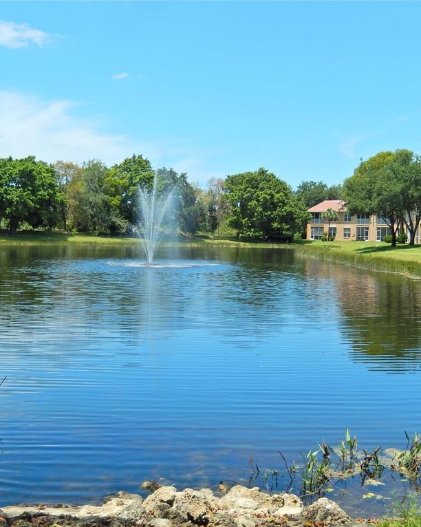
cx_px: 156
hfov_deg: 31.9
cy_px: 264
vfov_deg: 39.6
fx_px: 733
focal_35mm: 47
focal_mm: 6.5
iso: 125
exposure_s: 1/800
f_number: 4
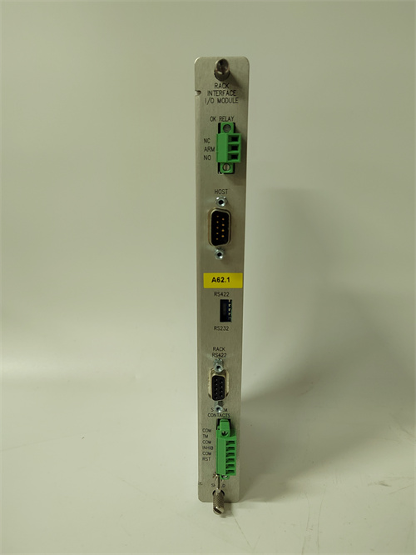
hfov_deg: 58.9
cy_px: 278
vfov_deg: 73.9
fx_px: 368
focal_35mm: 23
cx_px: 208
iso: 2253
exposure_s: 1/120
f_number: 1.9
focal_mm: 5.52
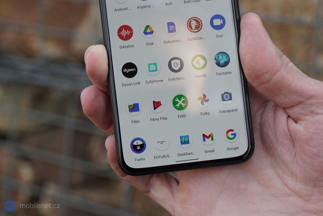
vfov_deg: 19.5
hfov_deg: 28.8
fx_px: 628
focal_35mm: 70
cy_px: 108
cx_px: 162
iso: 400
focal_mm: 70
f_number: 6.3
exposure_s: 1/160
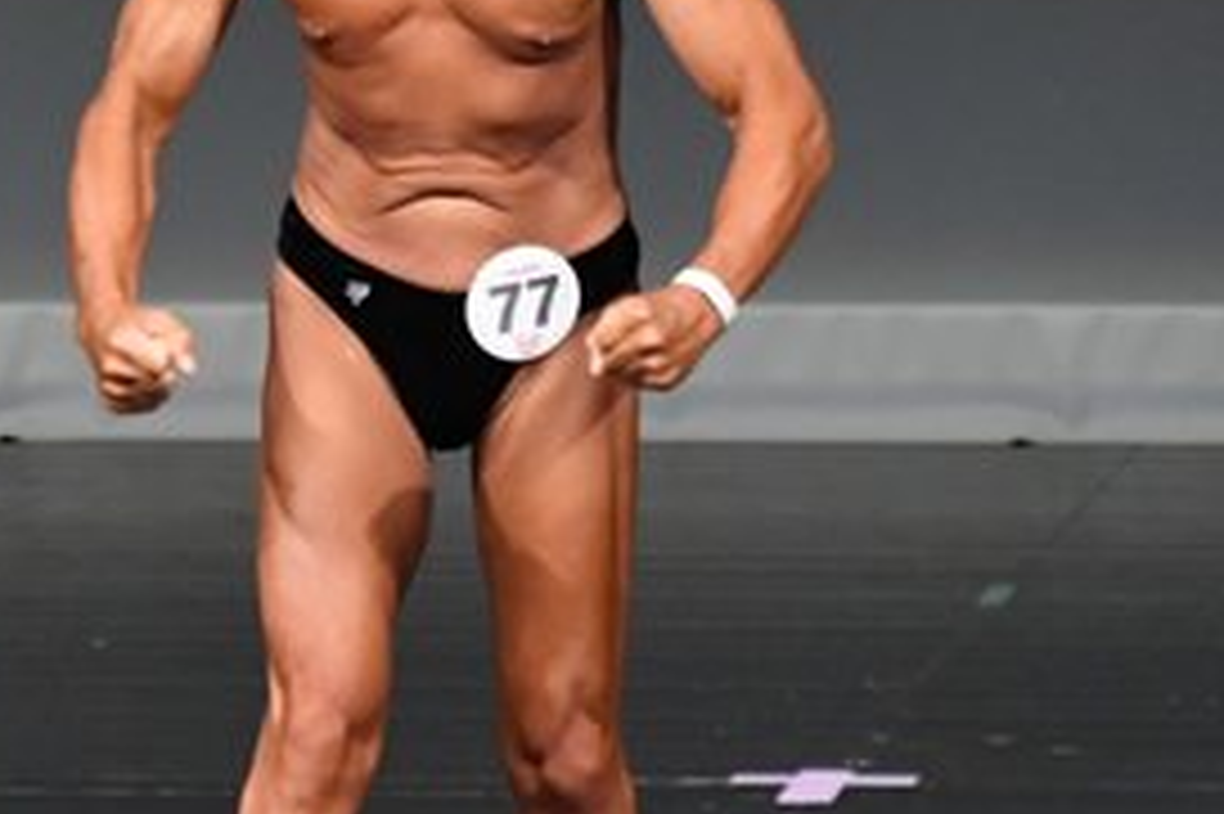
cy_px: 301
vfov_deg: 1.3
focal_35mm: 1067
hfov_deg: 1.9
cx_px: 313
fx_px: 36255
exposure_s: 1/400
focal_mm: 250
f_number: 5.6
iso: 4000
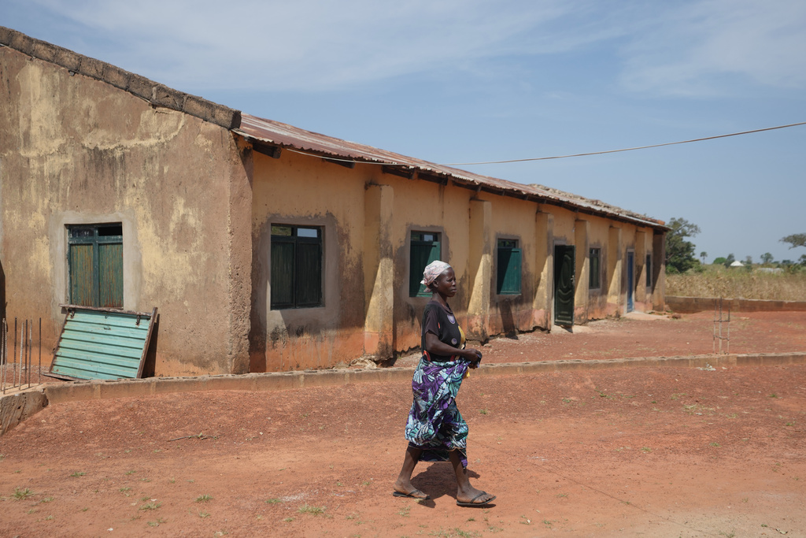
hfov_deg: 54.4
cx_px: 403
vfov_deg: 37.9
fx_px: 784
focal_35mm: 35
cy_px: 269
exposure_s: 1/4000
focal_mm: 35
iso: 320
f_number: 3.5
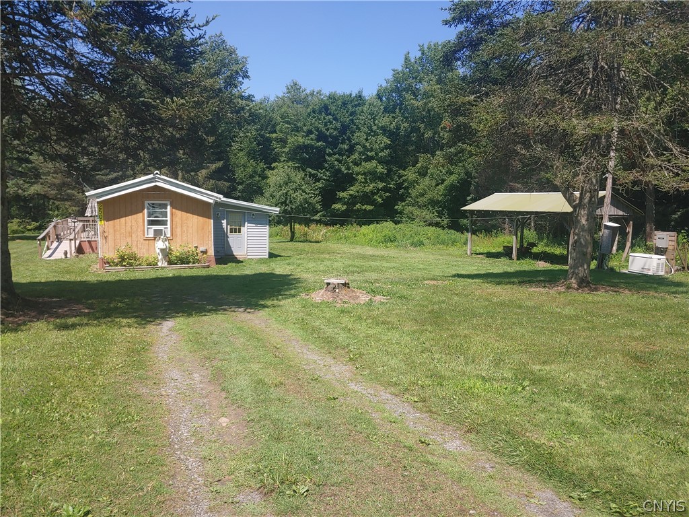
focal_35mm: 25
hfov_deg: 69.4
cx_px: 344
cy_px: 258
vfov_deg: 54.9
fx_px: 498
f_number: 1.5
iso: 50
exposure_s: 1/1961
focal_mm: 4.23
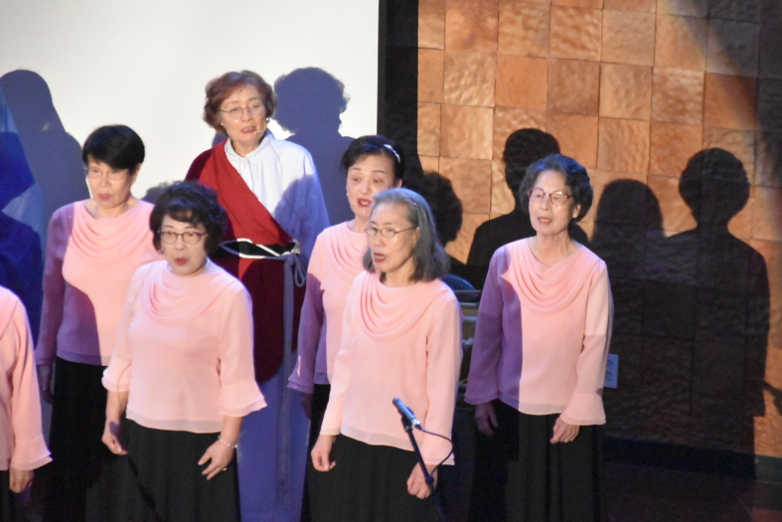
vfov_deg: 5.1
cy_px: 235
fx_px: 5801
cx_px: 488
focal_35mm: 267
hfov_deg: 7.7
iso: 12800
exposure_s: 1/60
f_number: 4.8
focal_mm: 140
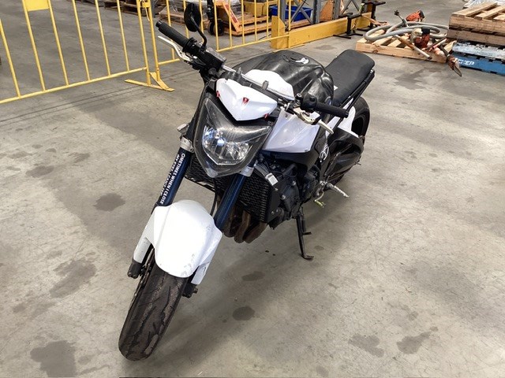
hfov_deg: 58.4
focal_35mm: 31
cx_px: 252
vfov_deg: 45.4
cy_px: 189
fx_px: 452
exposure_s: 1/60
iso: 64
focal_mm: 3.3
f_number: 2.4
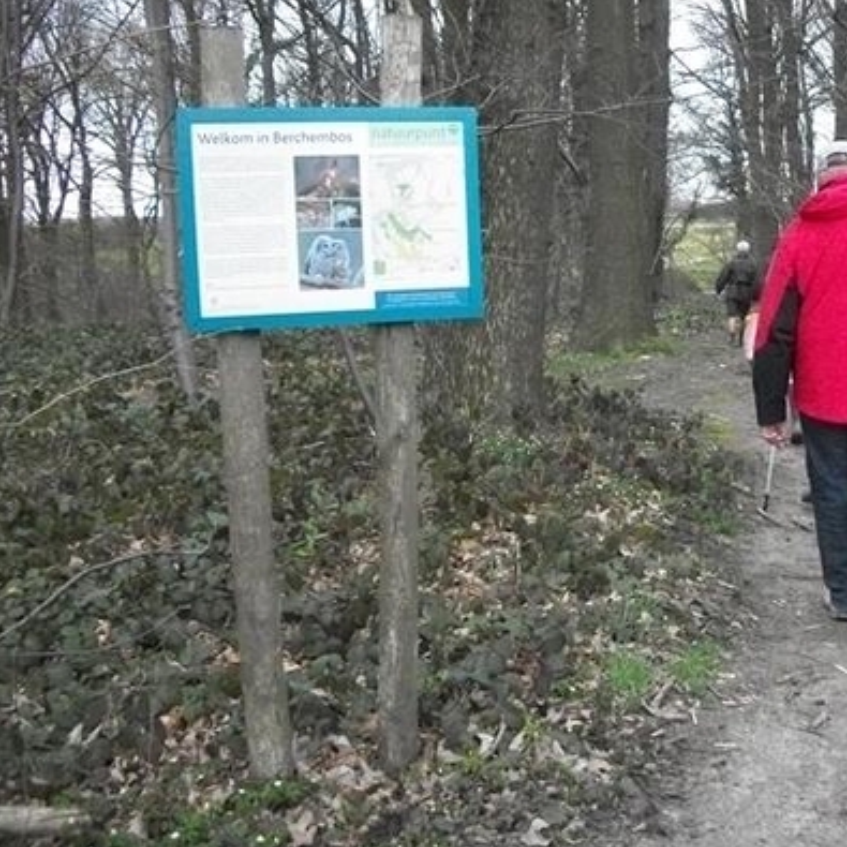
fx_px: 1190
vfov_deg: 39.1
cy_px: 373
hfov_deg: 38.3
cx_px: 626
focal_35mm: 43
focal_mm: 5.7
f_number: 2.9
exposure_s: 1/320
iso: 640
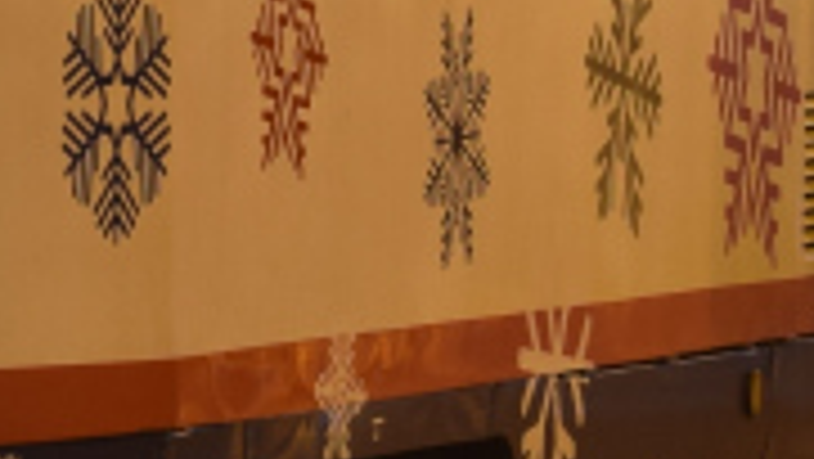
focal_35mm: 473
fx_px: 10214
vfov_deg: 2.6
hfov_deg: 4.5
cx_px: -540
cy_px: -551
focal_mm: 42
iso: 200
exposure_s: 1/1.6
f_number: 6.3
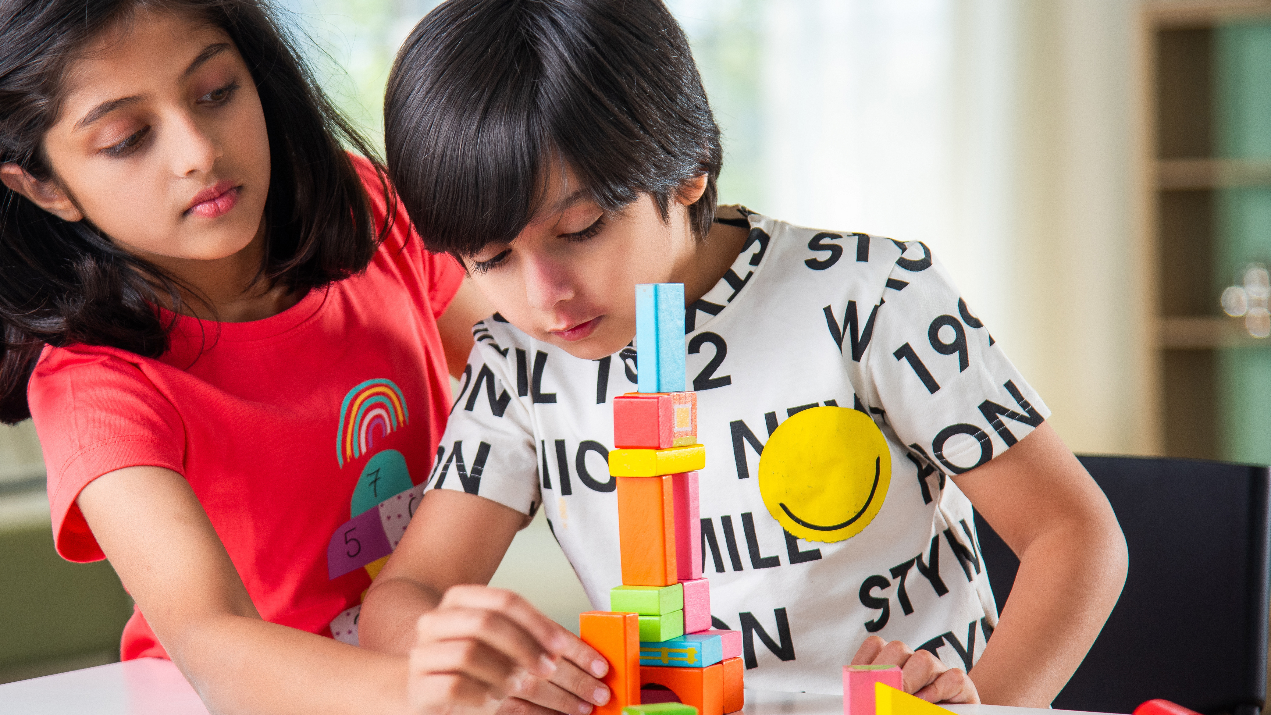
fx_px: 4853
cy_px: 310
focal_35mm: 144
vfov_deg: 8.4
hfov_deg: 14.9
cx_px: 569
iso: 250
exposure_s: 1/125
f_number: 4.5
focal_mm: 112
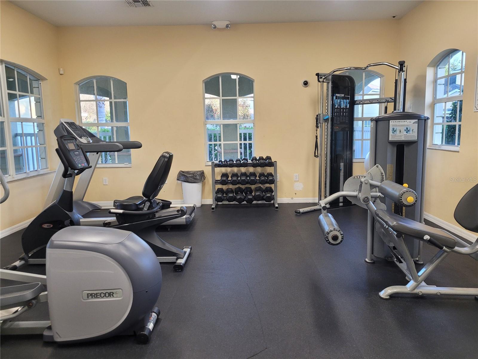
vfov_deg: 53.1
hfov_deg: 67.3
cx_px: 239
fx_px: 359
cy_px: 180
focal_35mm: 26
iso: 200
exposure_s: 1/120
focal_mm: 5.4
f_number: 1.8
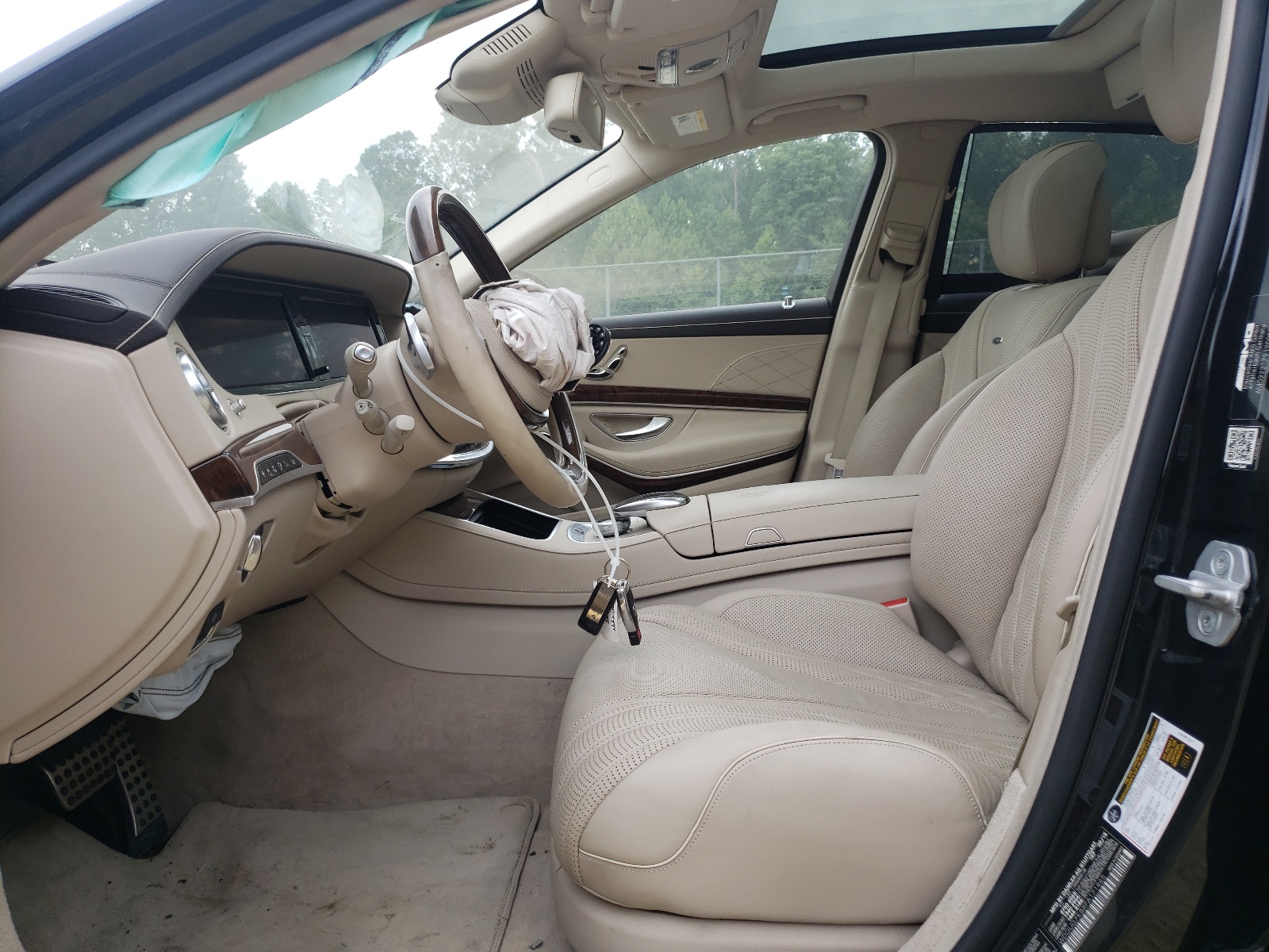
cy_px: 476
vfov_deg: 53.1
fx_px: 953
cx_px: 634
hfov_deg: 67.3
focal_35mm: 26
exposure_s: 1/250
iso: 50
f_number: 1.5
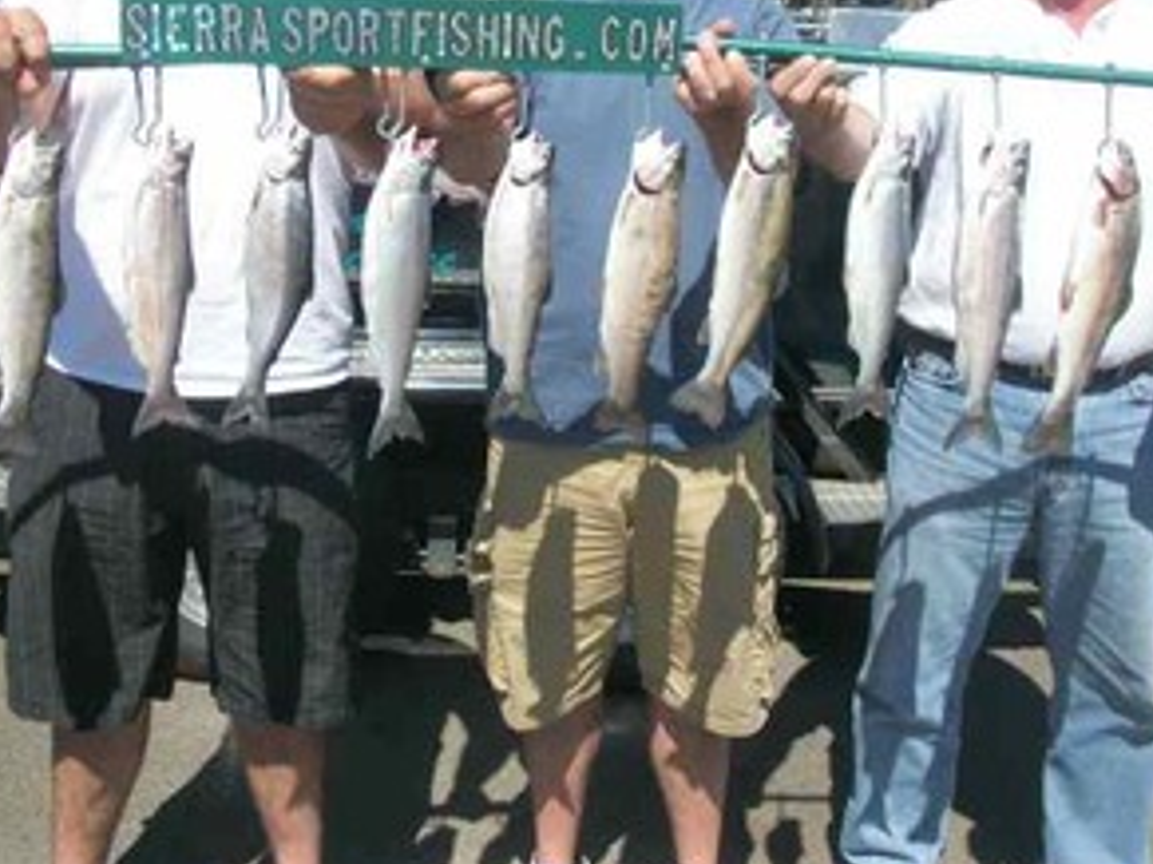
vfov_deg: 32.6
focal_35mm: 44
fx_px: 1465
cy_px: 301
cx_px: 582
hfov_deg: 43.0
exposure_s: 1/160
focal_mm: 5.7
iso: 80
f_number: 8.8
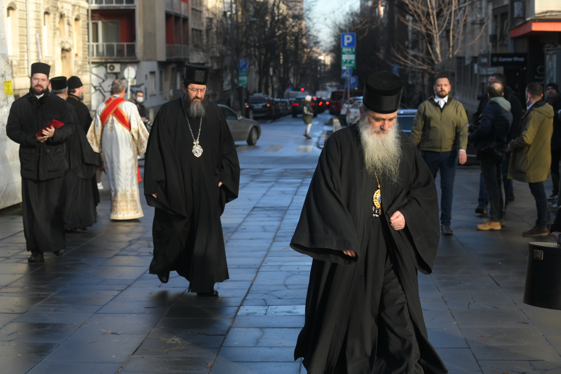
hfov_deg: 28.8
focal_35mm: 70
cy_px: 187
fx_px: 1091
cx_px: 280
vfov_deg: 19.5
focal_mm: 70
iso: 400
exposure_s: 1/640
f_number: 5.6
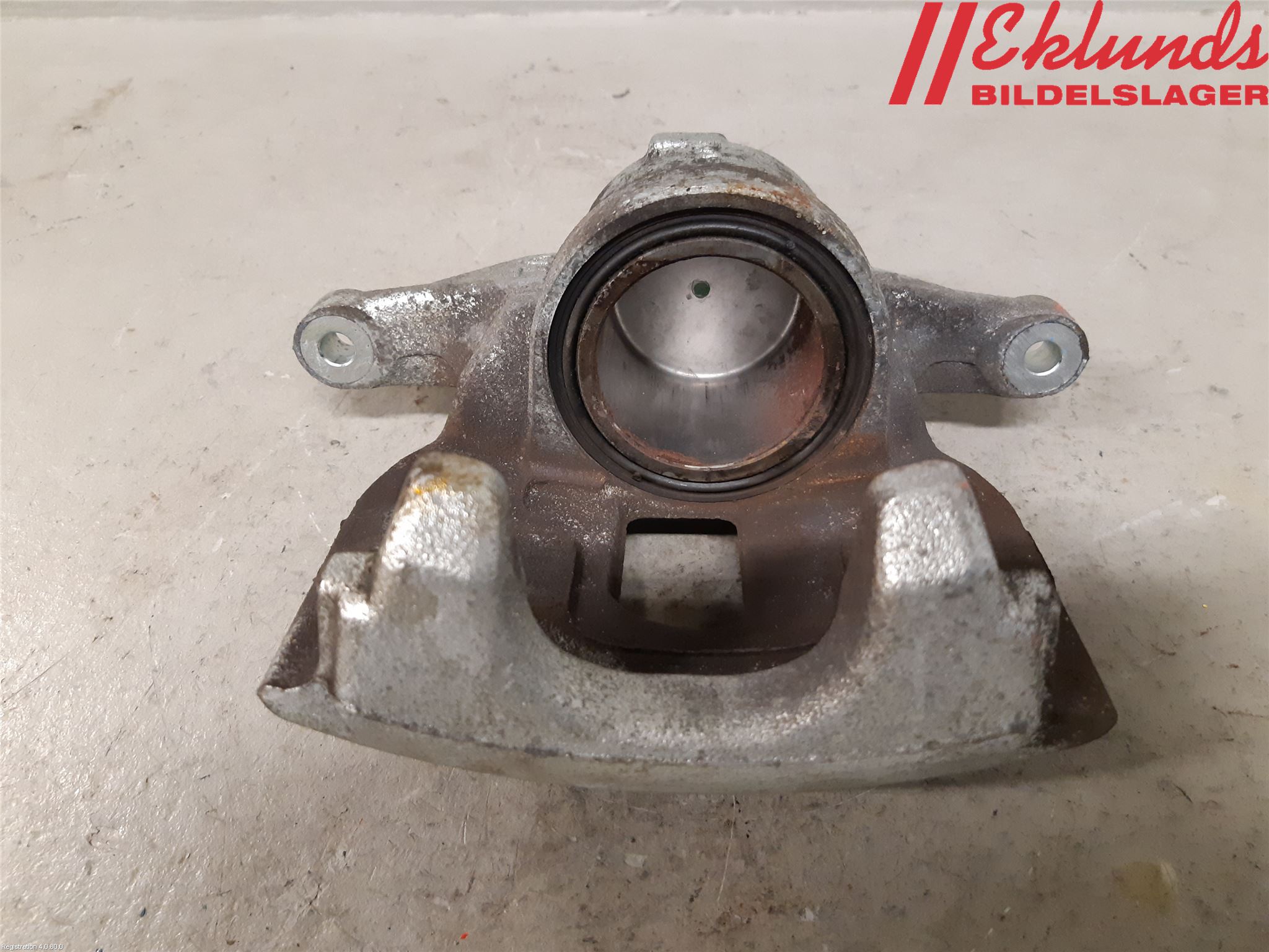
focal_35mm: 26
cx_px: 634
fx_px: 953
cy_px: 476
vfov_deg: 53.1
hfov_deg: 67.3
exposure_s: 1/50
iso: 320
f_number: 1.7
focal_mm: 3.93
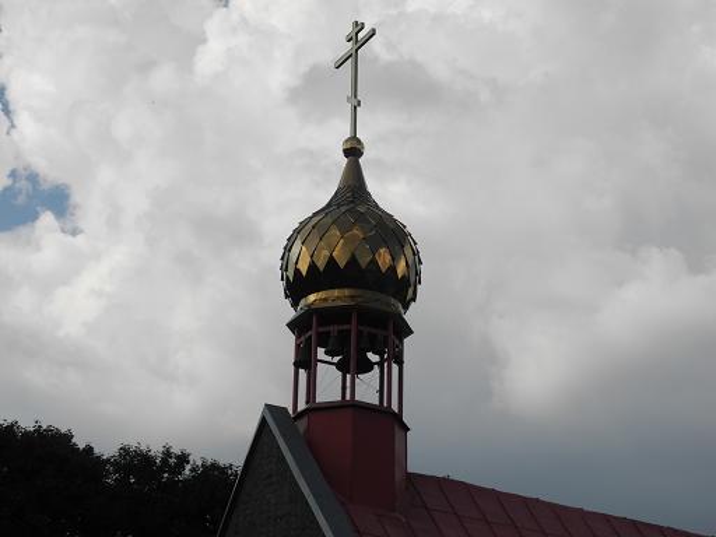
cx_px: 358
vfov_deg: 14.1
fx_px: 2172
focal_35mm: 105
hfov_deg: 18.7
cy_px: 268
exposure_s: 1/1250
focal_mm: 22.5
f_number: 5
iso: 100
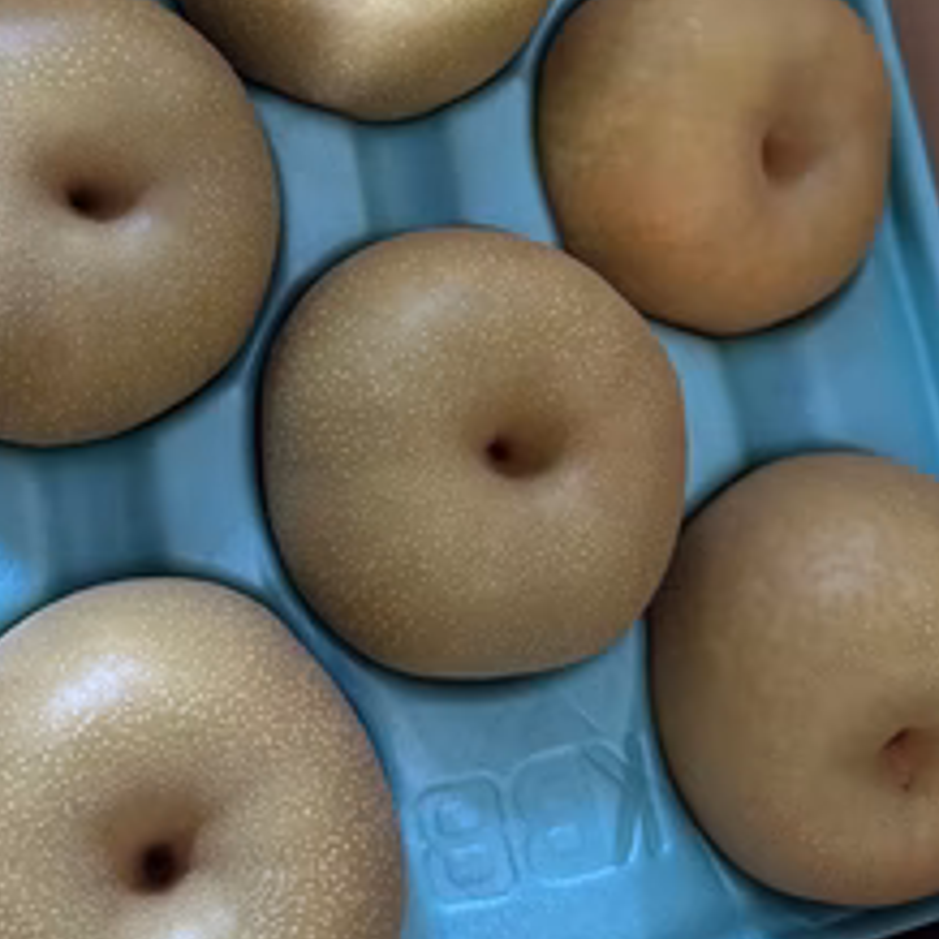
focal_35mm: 39
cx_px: 349
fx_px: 1197
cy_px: 276
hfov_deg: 42.5
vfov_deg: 42.0
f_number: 1.78
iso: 800
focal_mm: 6.76
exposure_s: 1/47
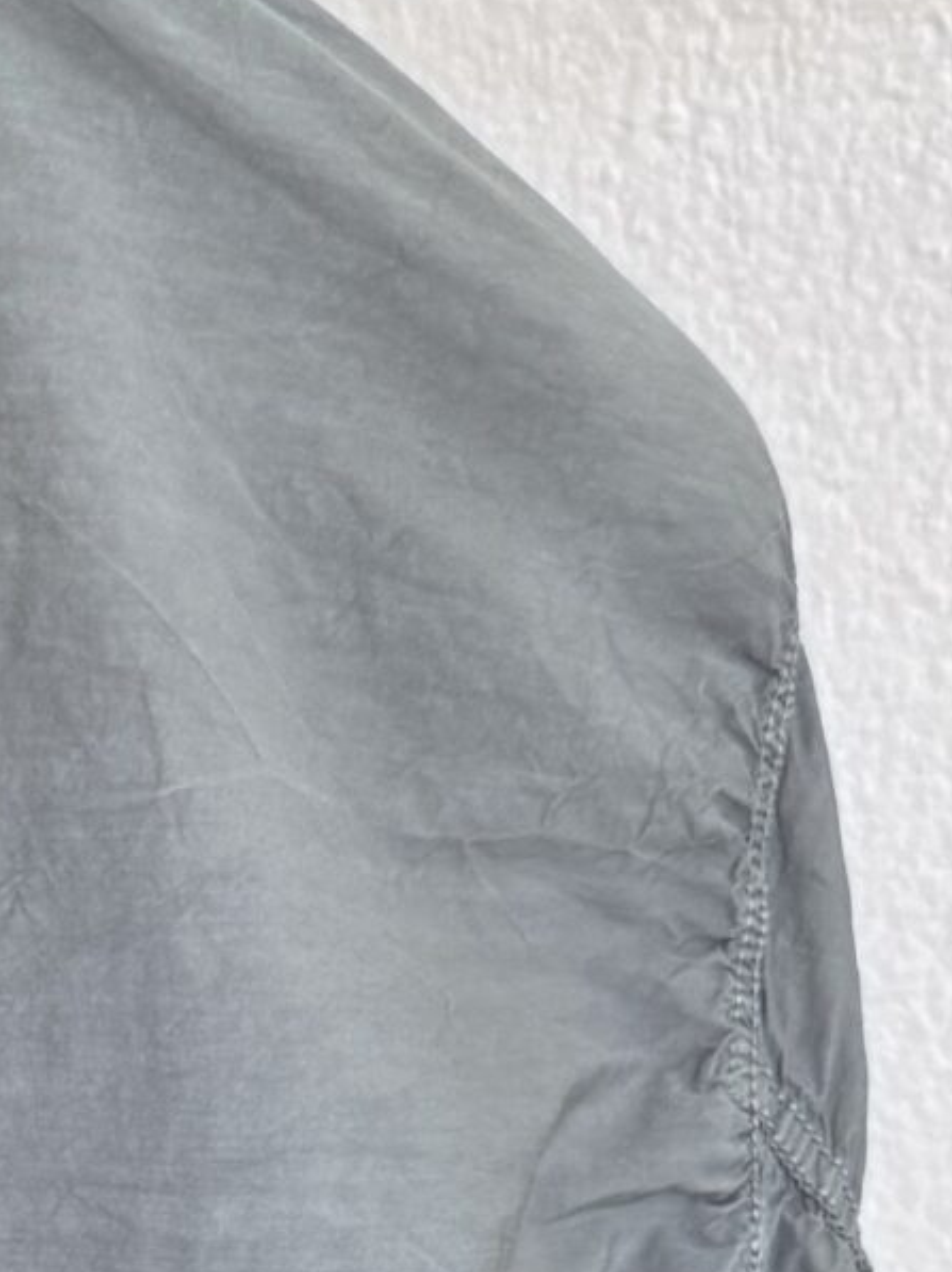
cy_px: 1743
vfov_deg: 17.6
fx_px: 3781
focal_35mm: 103
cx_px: -498
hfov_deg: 13.5
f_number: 1.78
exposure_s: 1/121
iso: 160
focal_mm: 6.76
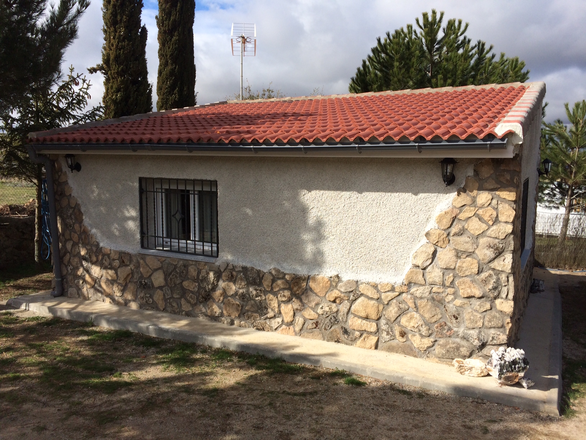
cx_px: 293
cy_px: 220
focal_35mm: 30
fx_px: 508
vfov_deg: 46.8
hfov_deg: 60.0
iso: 32
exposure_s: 1/2564
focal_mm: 4.12
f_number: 2.2
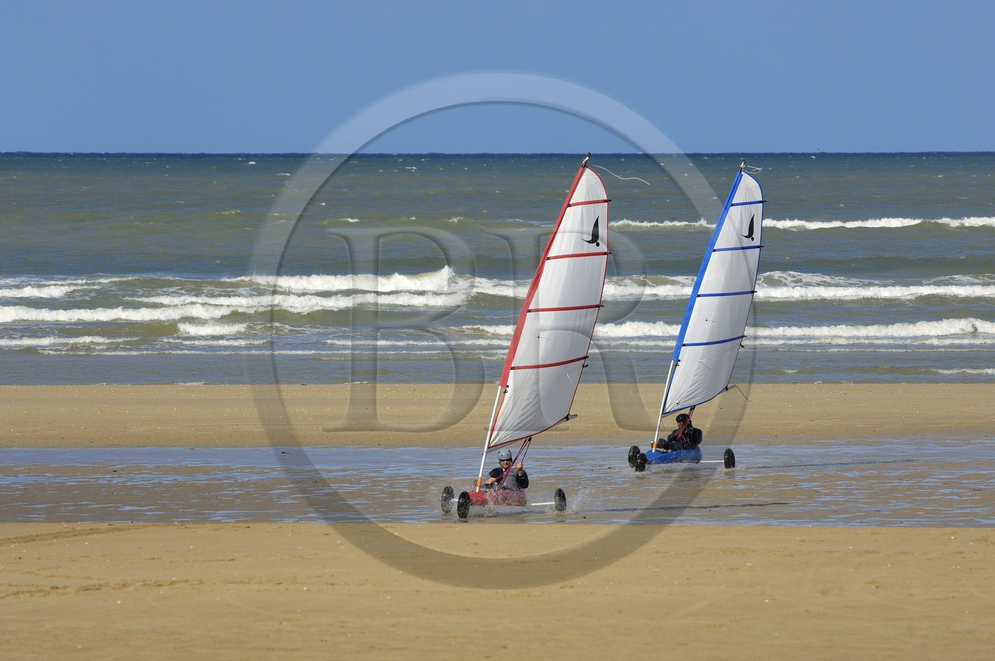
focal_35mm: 300
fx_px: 8280
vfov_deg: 4.6
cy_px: 330
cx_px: 498
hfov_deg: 6.9
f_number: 6
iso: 100
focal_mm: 200
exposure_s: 1/500
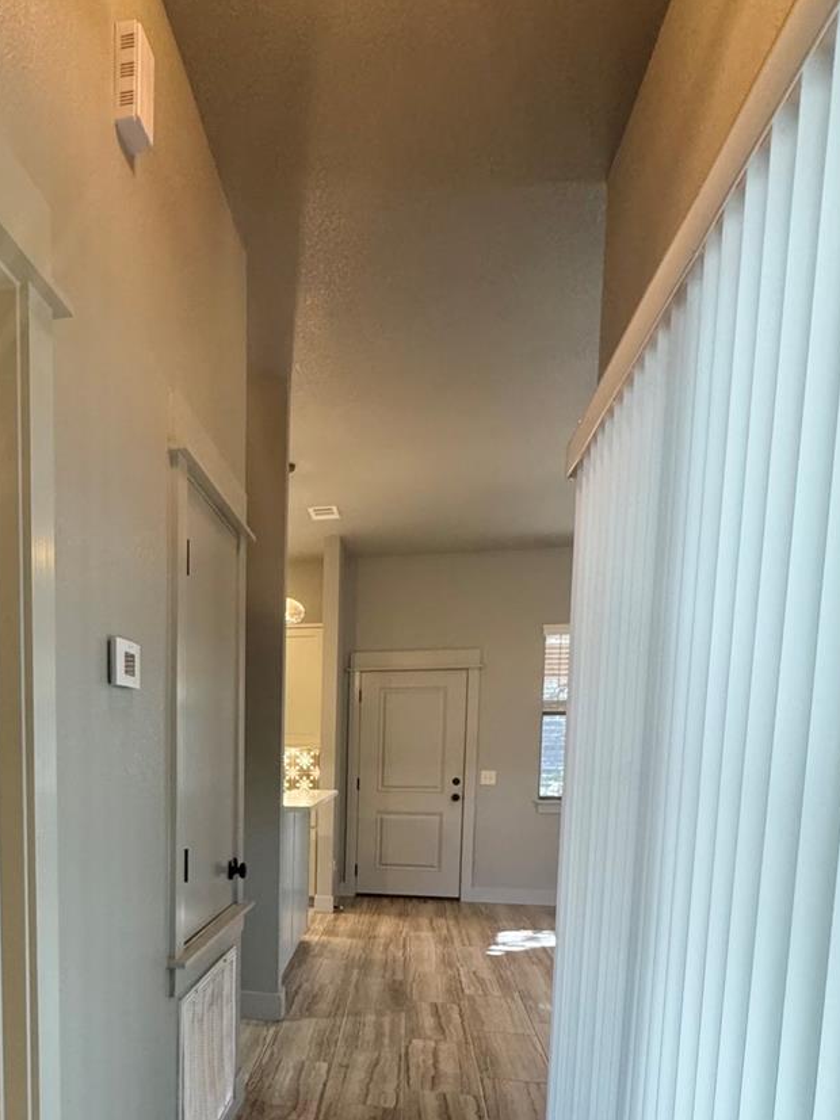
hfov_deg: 50.3
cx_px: 187
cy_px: 840
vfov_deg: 63.4
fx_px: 841
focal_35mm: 26
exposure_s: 1/60
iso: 400
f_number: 2.2
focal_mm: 2.22
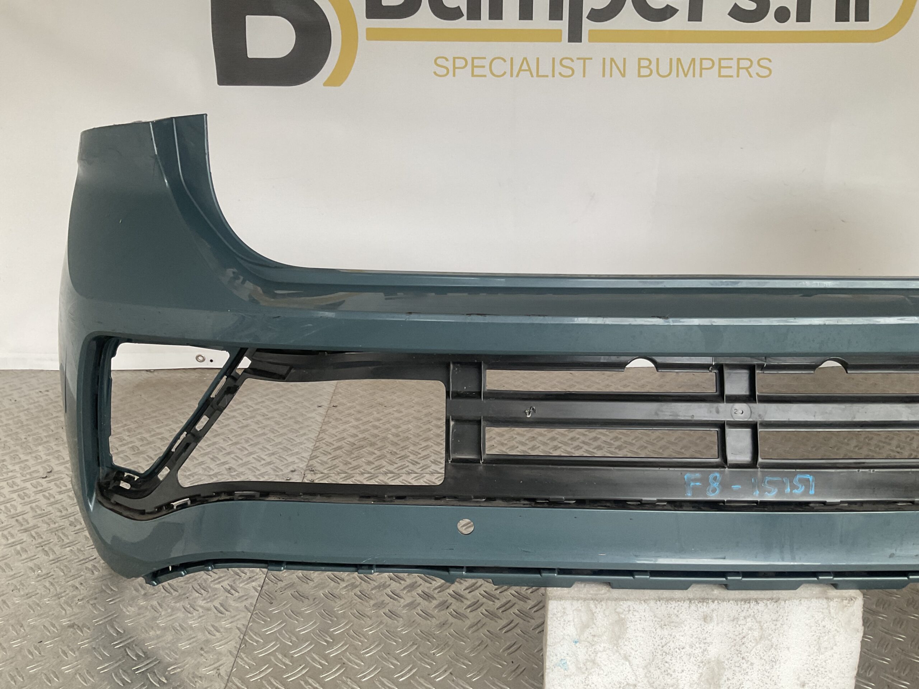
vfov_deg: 48.2
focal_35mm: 29
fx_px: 770
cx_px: 460
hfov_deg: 61.7
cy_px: 344
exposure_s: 1/120
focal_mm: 3
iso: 50
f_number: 1.8
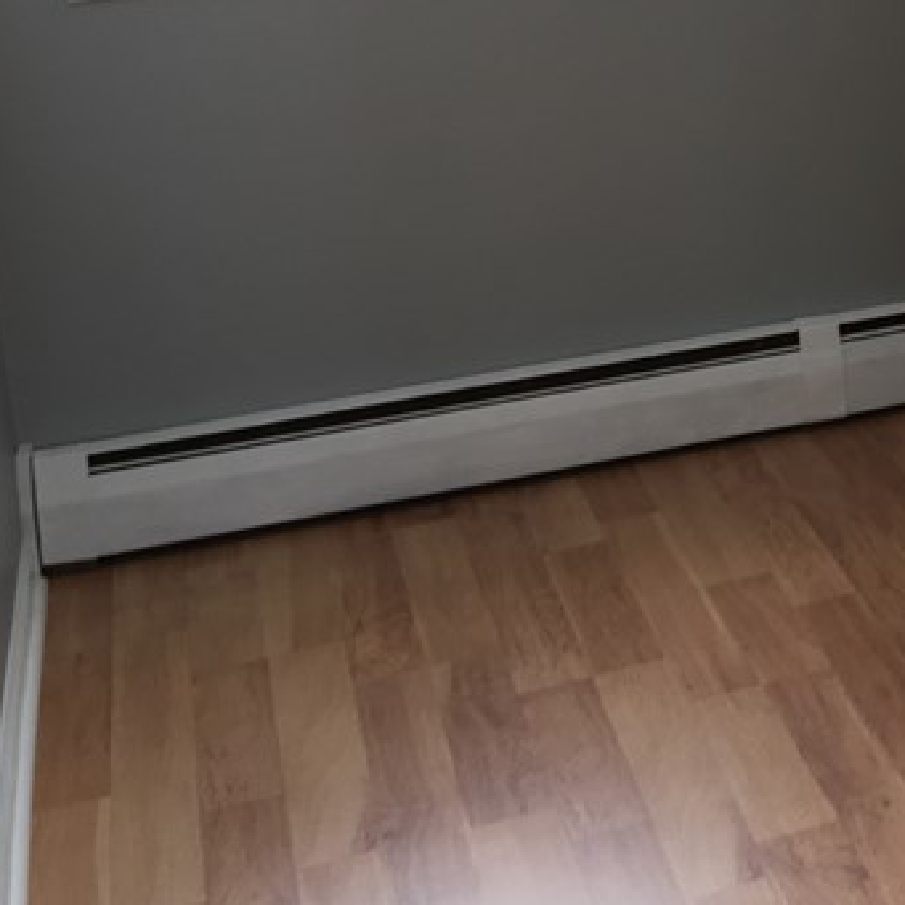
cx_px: 1279
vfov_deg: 22.0
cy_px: 101
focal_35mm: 77
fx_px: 2278
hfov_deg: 20.0
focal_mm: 4.15
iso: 25
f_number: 2.2
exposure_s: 1/40
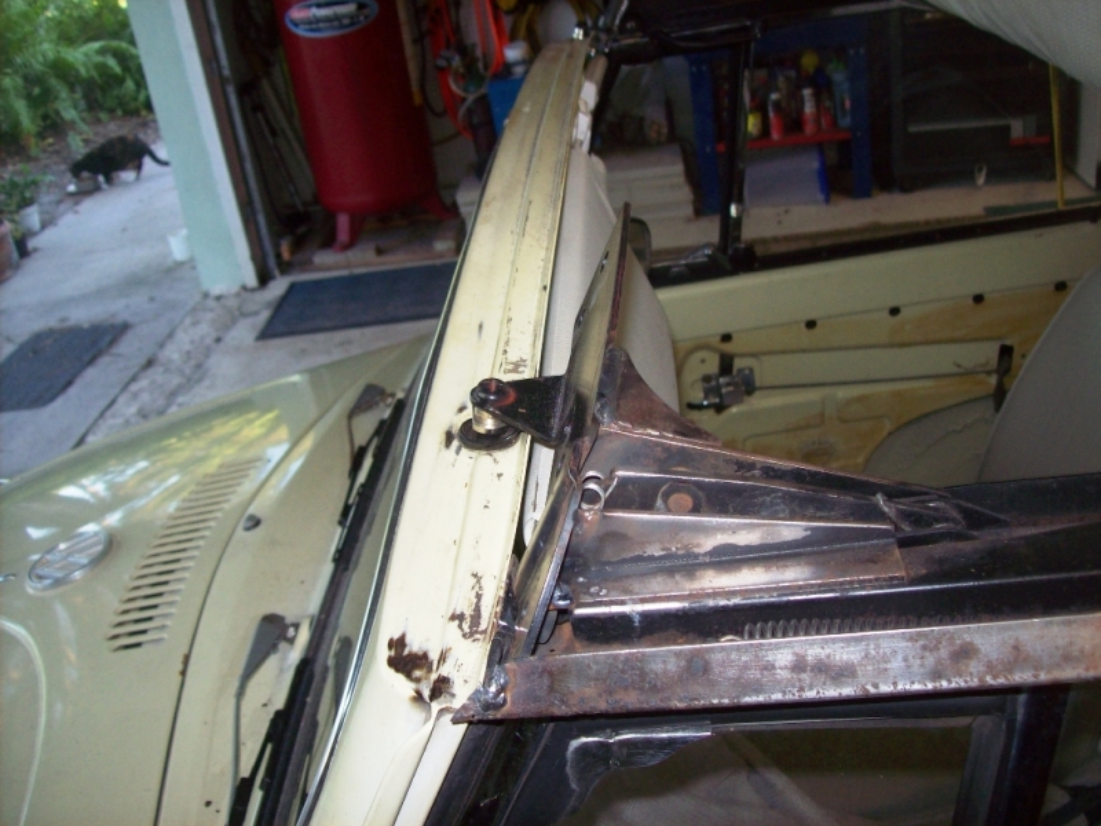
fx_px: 1145
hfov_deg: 51.4
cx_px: 550
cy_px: 413
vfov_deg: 39.7
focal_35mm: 36
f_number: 2.7
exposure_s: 1/64
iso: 80
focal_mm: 6
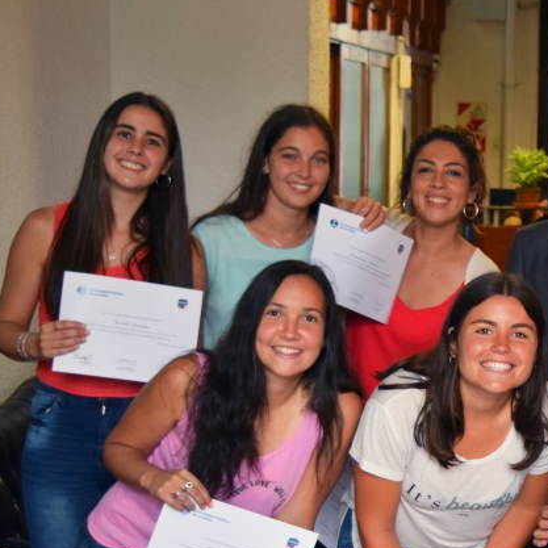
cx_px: 610
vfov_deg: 17.8
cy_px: 394
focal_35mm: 97
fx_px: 1738
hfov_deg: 17.3
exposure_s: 1/60
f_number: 4.2
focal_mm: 31
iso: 640
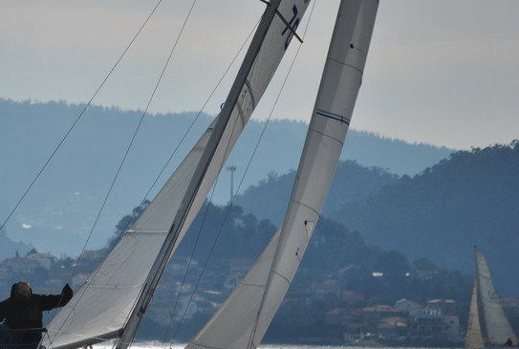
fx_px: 5709
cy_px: 281
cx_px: 99
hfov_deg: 5.2
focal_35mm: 395
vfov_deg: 3.5
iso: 100
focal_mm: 160
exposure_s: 1/2000
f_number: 5.6
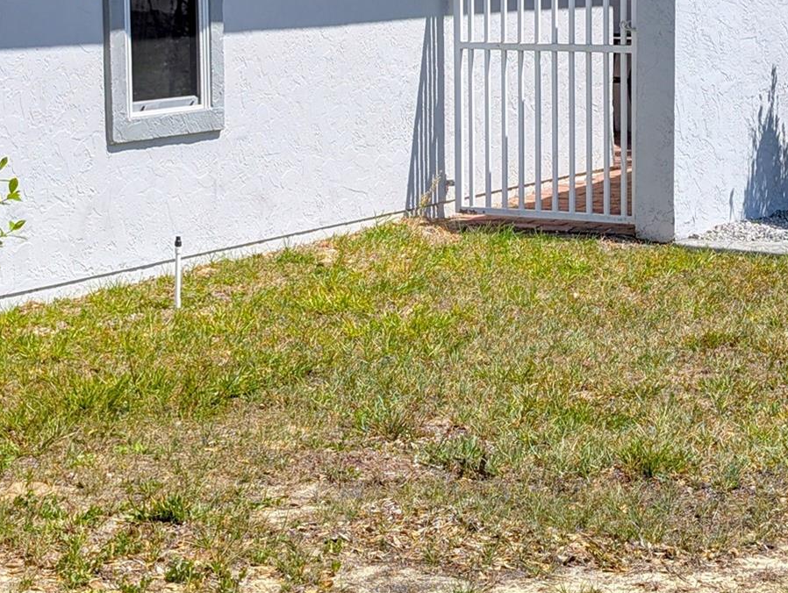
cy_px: 139
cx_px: 559
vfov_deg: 16.9
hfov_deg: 22.3
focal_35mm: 87
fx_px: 1983
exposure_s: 1/985
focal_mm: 6.9
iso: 22
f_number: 1.68
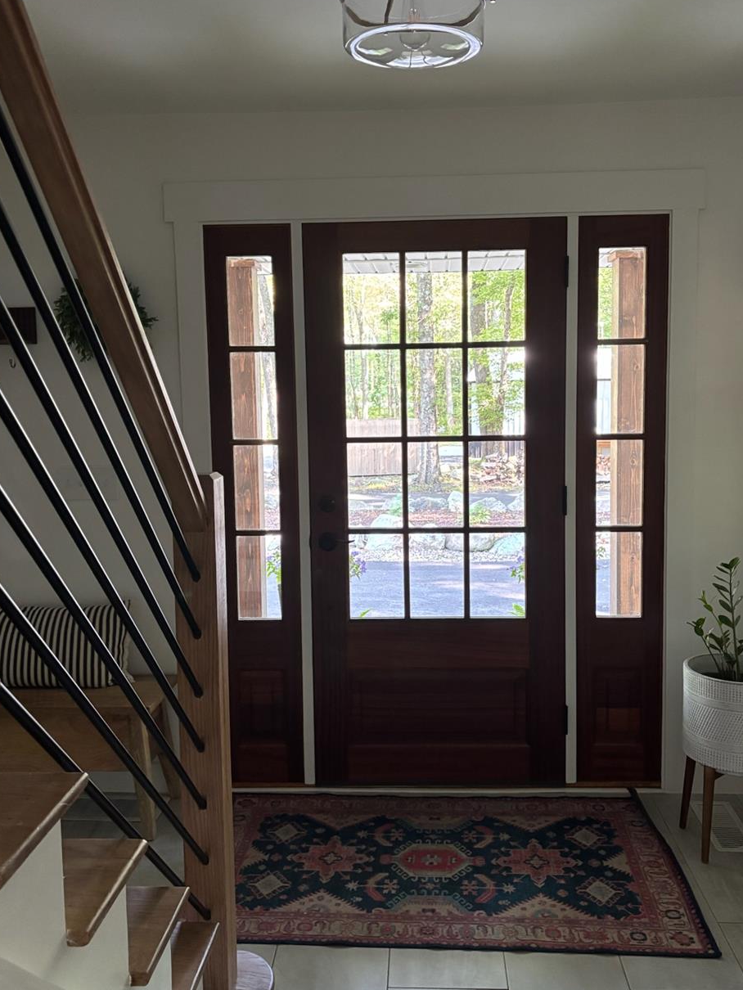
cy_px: 473
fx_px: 944
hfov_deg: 42.9
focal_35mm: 33
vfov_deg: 55.3
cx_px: 394
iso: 500
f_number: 1.6
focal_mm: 5.96
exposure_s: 1/40
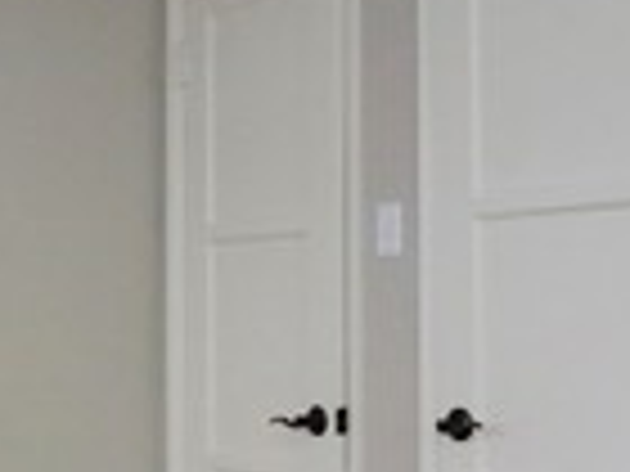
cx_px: -36
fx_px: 1492
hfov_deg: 22.7
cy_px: 364
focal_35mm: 82
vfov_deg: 17.9
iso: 2500
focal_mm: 9
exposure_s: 1/100
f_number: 8
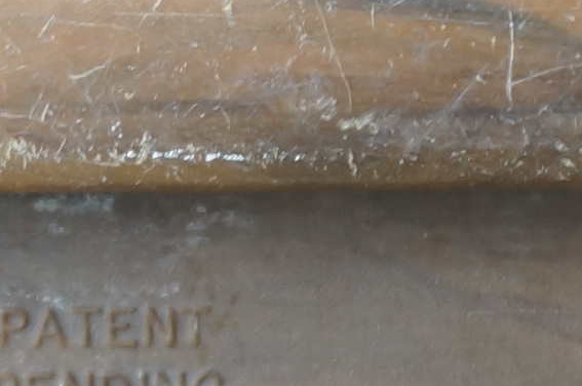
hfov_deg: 8.7
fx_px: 3811
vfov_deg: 5.8
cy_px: -54
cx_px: 148
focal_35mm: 236
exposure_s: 1/60
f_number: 4.5
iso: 500
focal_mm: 25
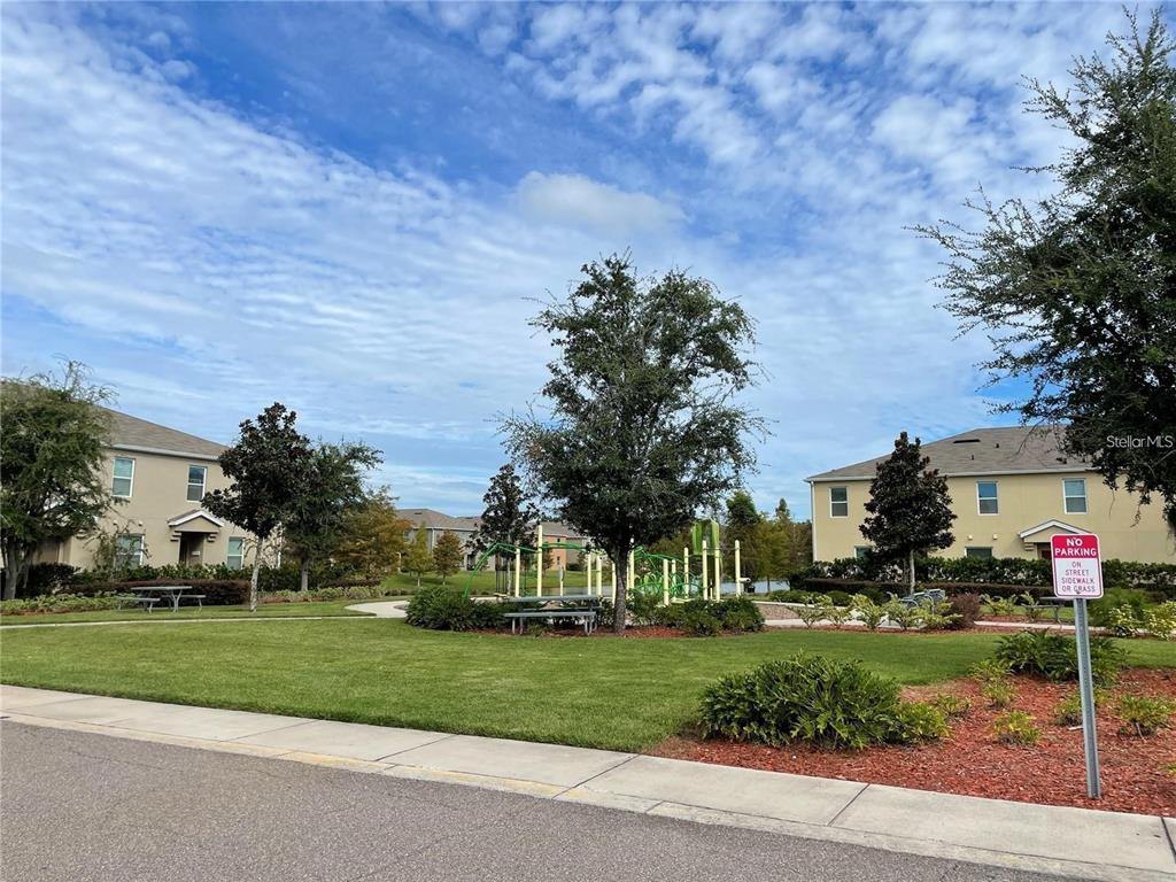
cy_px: 441
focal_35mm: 26
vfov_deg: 53.1
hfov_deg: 67.3
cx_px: 588
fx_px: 883
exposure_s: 1/4292
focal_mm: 4.2
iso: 32
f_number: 1.6
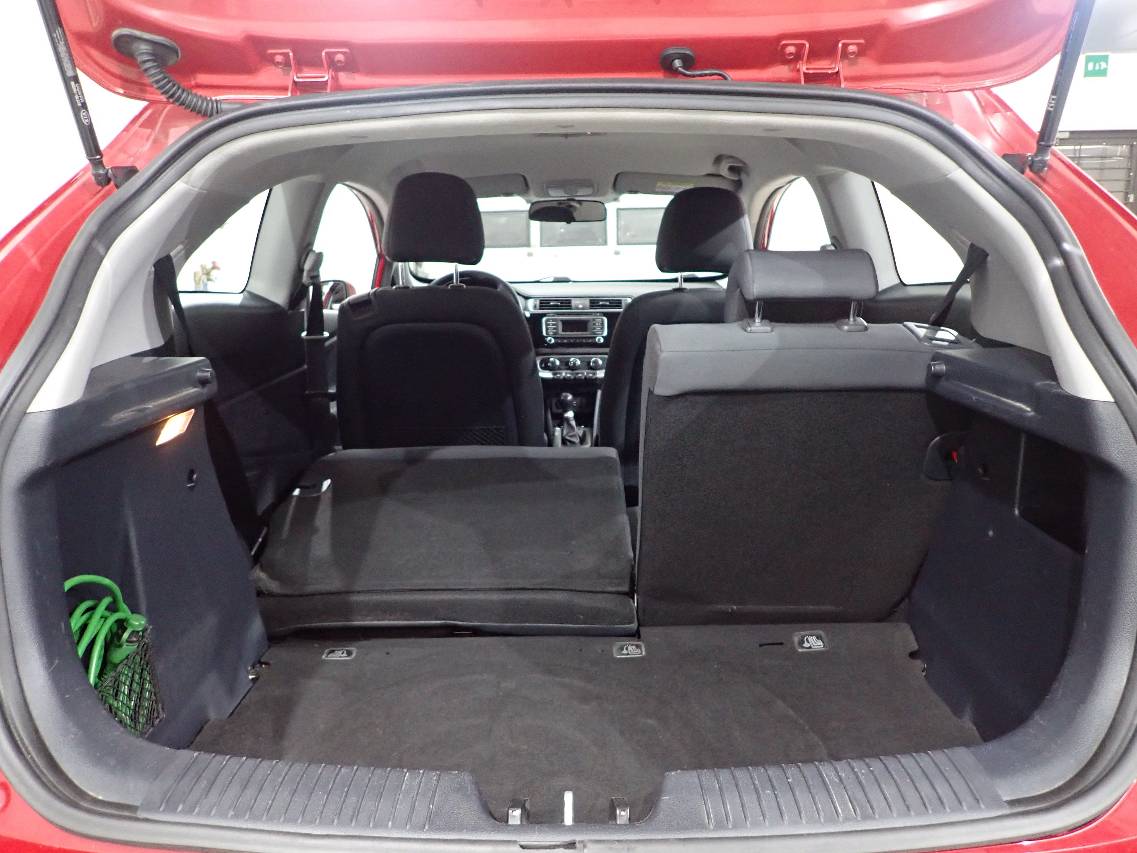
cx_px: 568
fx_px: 821
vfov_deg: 54.9
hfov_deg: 69.4
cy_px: 426
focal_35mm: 25
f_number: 2
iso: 640
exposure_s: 1/30
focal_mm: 4.5
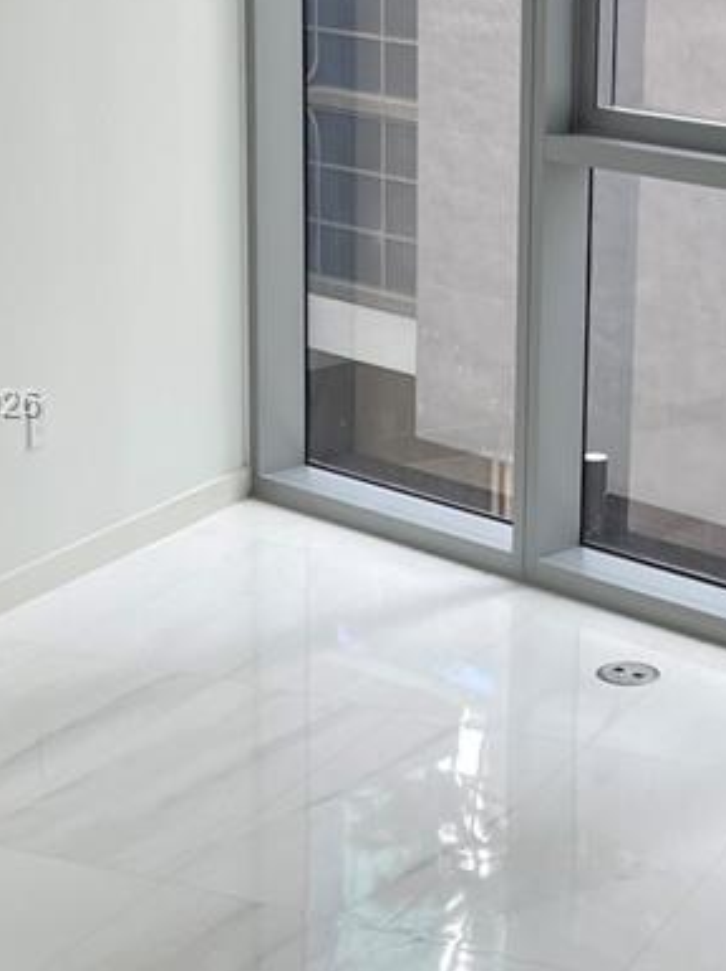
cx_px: 706
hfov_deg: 18.4
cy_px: 406
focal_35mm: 78
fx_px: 2185
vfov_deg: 25.0
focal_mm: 5.1
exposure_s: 1/222
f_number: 1.6
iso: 32
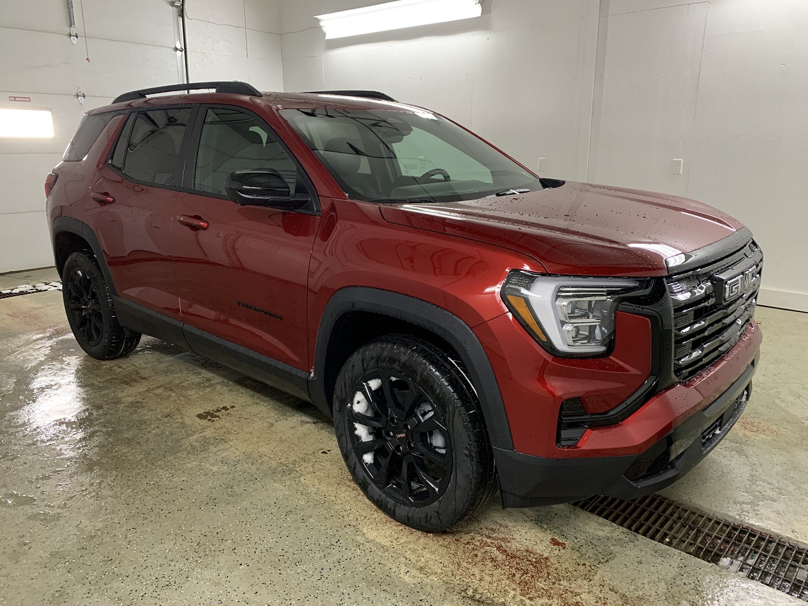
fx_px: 607
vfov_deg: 53.1
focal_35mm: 26
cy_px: 303
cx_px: 404
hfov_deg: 67.3
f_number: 1.8
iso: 250
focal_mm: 4.25
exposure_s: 1/60
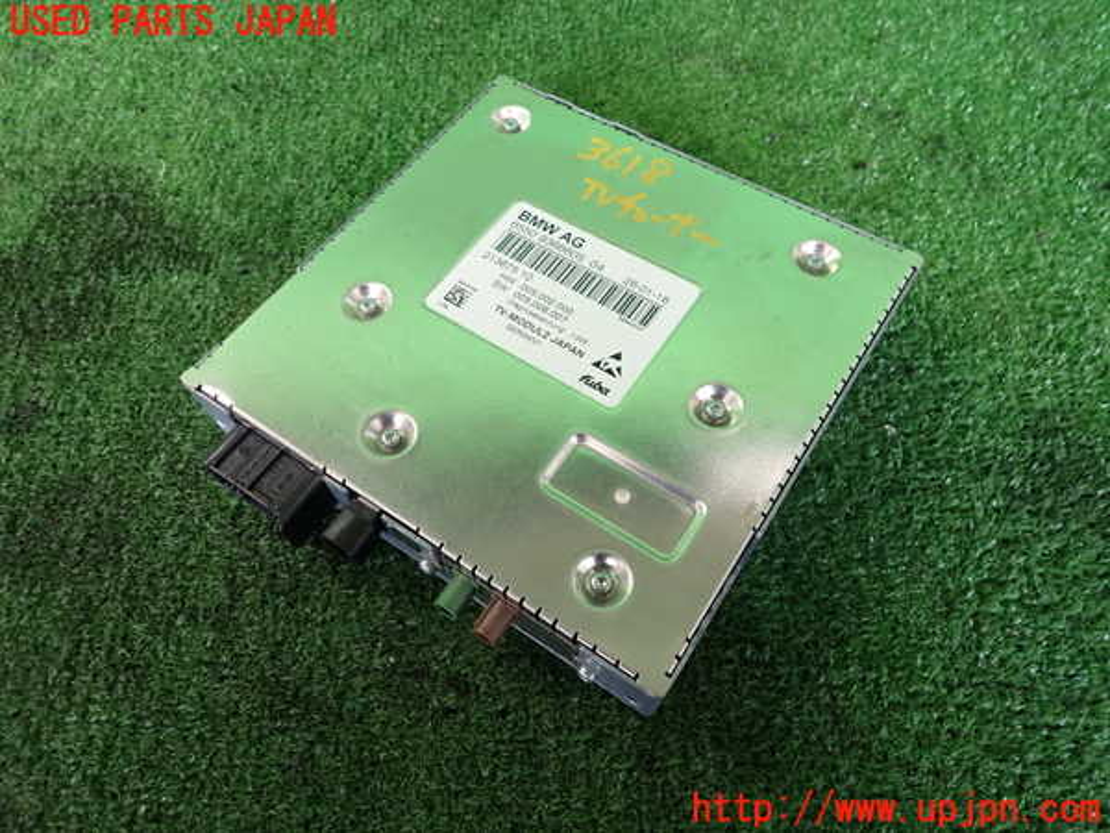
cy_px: 416
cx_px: 555
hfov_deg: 69.4
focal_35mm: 25
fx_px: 802
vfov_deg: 54.9
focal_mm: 4.5
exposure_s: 1/50
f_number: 2
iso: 200
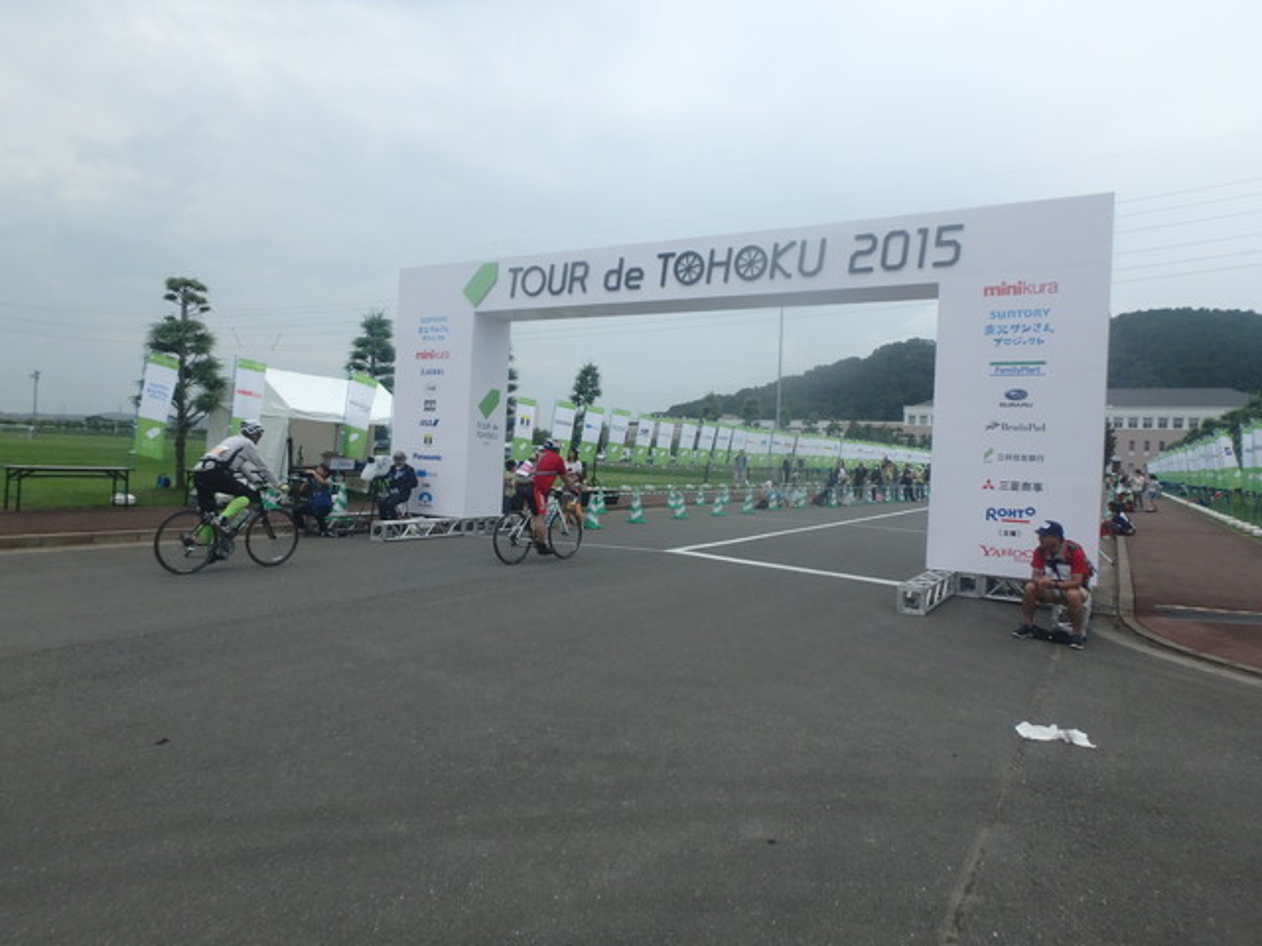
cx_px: 631
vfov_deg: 63.4
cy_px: 473
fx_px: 766
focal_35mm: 21
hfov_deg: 79.0
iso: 125
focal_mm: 3.7
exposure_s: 1/640
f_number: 3.5
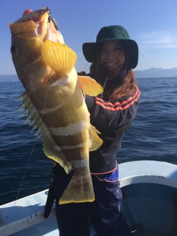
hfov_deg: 48.2
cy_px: 118
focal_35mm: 29
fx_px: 198
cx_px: 88
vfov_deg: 61.7
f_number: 2.2
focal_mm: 4.15
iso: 25
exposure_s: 1/1538
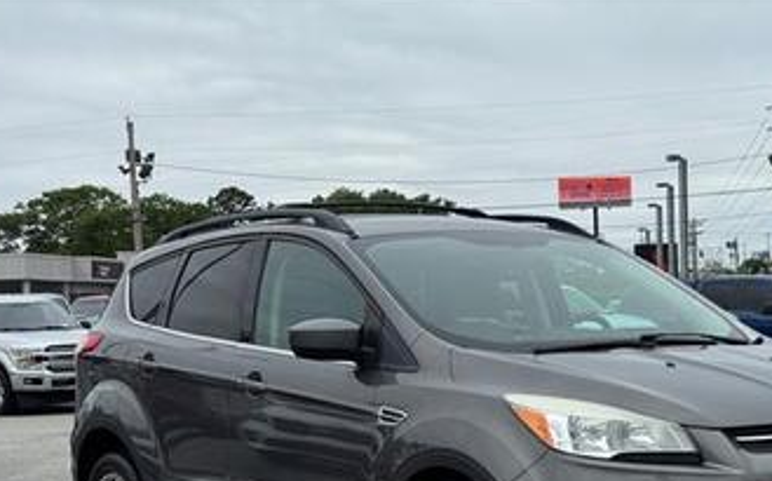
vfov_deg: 16.5
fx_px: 1640
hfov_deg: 26.2
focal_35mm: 78
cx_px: 558
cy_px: 432
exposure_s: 1/3257
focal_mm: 6.76
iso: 64
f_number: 1.78
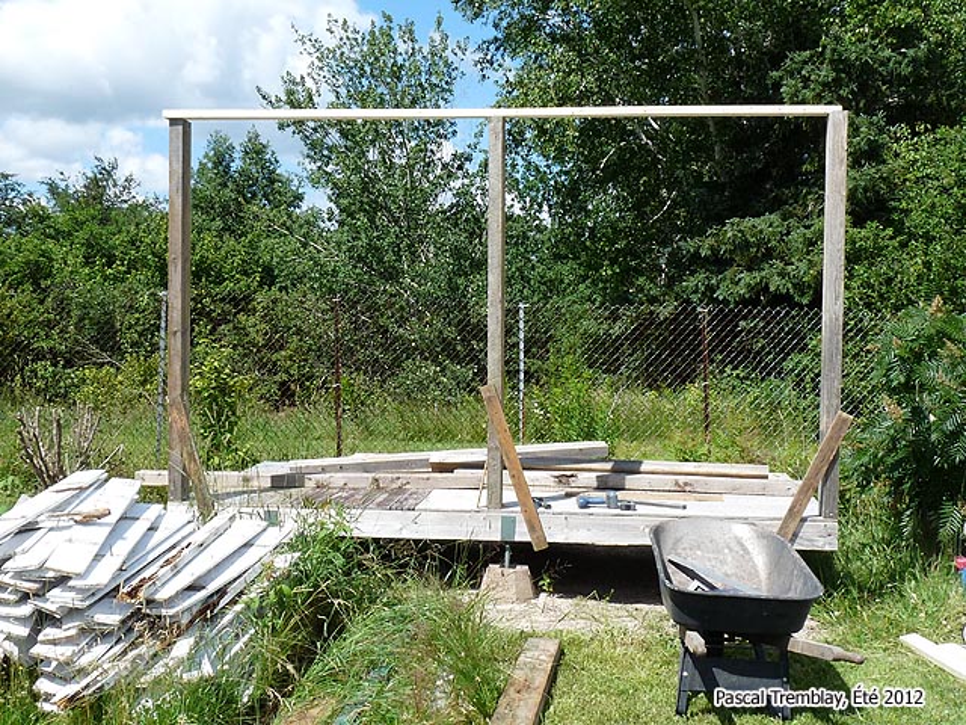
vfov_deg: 35.1
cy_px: 362
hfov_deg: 45.8
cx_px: 483
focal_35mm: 41
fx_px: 1144
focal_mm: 4.8
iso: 100
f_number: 5.6
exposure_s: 1/320
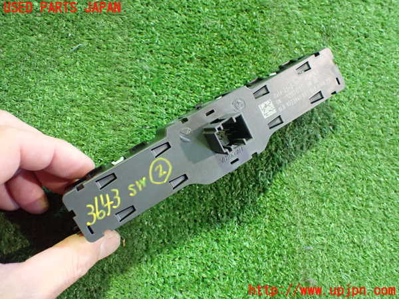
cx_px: 200
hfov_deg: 60.0
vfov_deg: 46.8
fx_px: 346
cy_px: 150
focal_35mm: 30
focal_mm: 5.4
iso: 1000
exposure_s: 1/30
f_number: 2.3
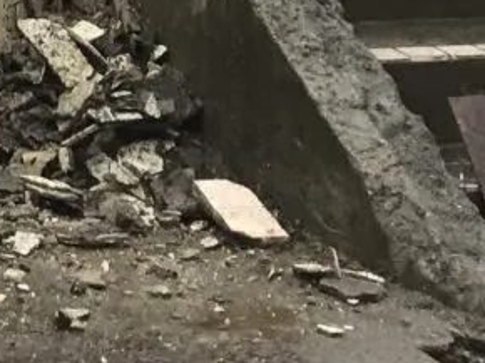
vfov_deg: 6.9
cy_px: -626
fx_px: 2772
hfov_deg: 9.4
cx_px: -452
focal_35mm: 198
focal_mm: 3.99
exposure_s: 1/204
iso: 20
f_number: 1.8
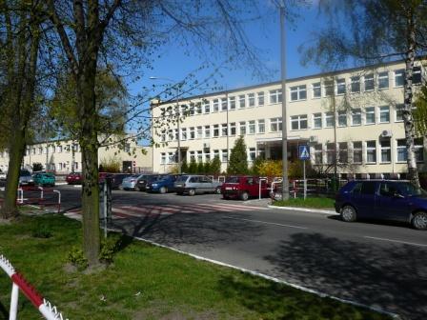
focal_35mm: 35
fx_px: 432
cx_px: 214
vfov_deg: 40.7
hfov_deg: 52.6
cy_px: 160
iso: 80
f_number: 5
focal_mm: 5.2
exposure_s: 1/800
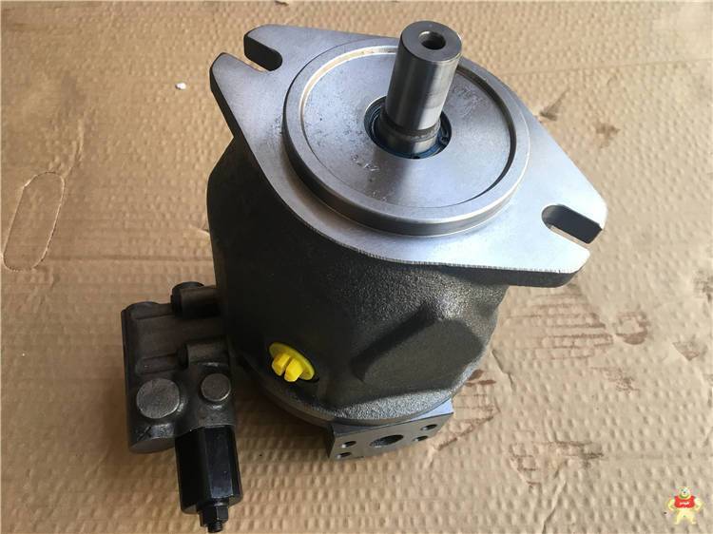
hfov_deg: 61.7
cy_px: 267
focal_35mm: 29
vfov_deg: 48.2
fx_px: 597
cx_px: 356
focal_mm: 4.15
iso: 25
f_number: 2.2
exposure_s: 1/33
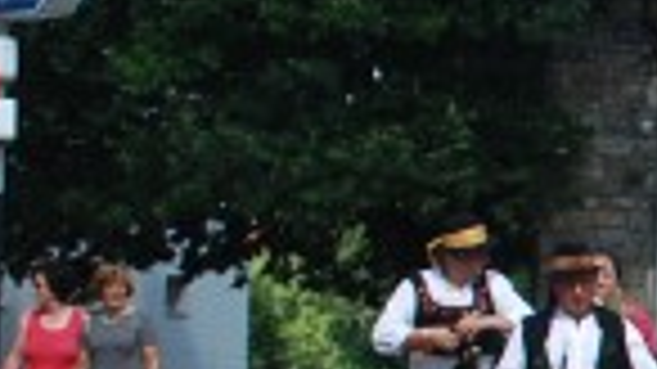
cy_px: 259
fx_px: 3918
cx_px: 1404
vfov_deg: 5.4
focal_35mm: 225
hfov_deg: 8.9
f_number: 7.1
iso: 100
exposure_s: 1/200
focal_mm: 26
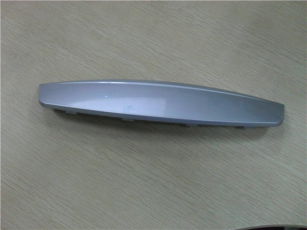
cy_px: 115
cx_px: 154
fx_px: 310
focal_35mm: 35
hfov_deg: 52.6
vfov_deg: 40.7
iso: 400
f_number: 2.8
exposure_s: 1/30
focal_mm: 6.2
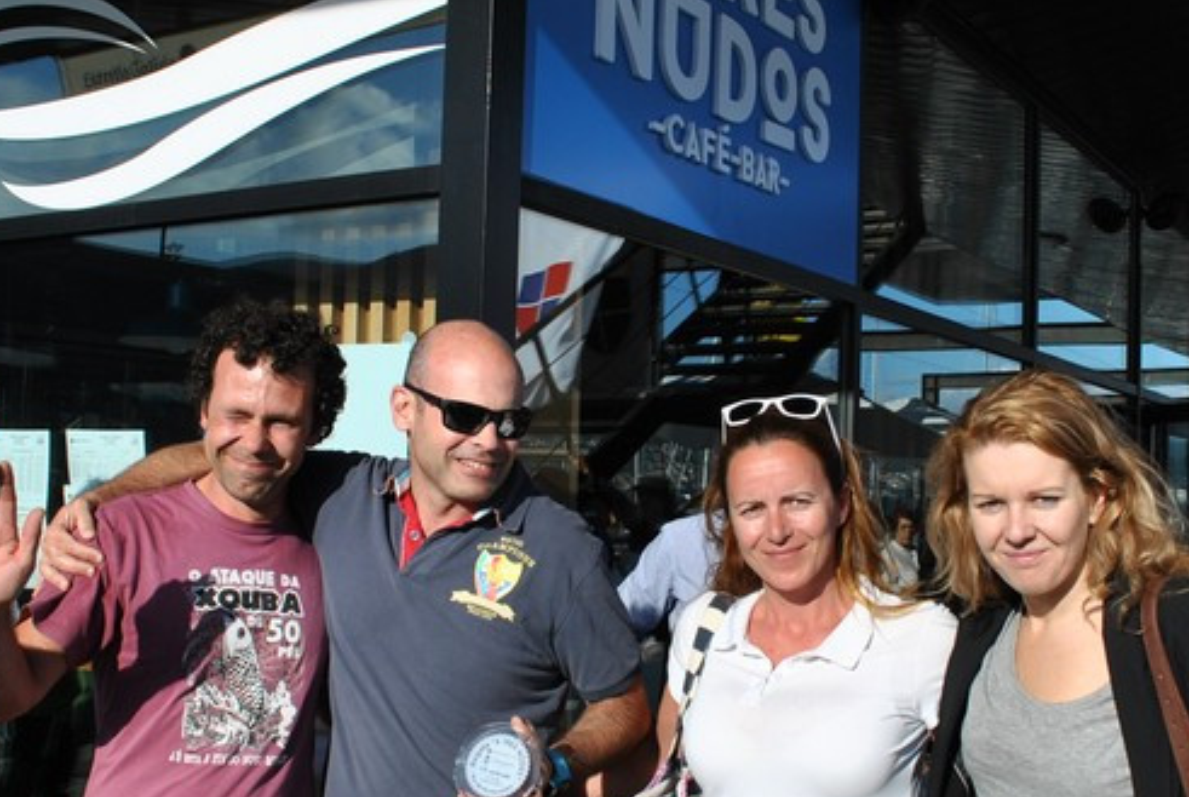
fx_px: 1455
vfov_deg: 30.6
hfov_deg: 44.4
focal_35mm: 44
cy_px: 468
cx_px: 627
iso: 100
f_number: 9
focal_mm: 18
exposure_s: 1/320
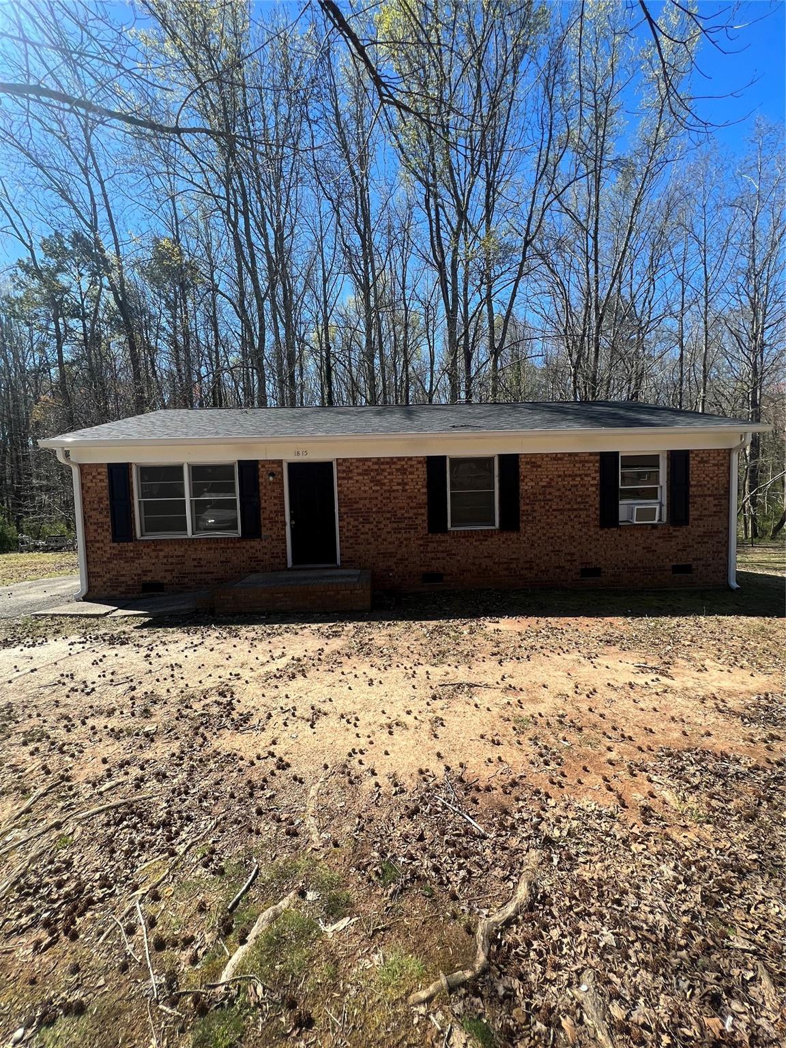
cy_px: 524
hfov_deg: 89.9
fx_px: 394
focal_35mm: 13
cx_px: 393
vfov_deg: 106.2
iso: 32
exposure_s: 1/803
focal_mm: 1.57
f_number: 1.8
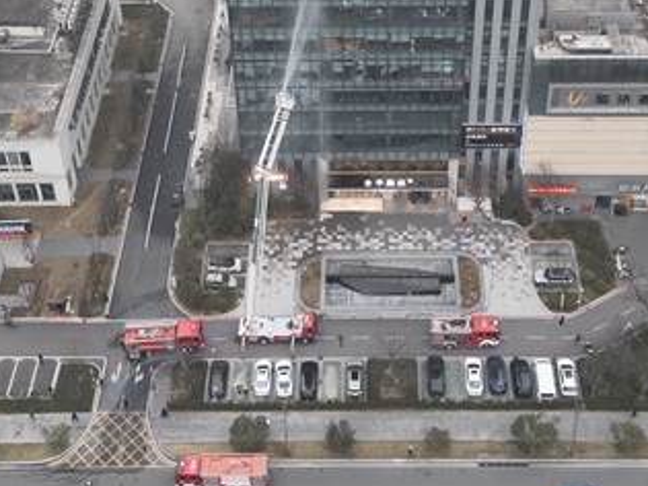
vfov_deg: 23.3
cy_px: 41
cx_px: 372
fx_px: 1141
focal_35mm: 61
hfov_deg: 31.6
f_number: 2.8
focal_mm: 4.4
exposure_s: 1/80
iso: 370
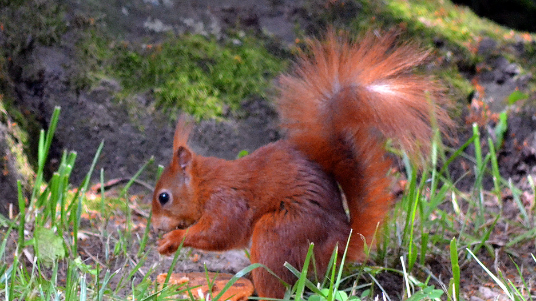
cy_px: 167
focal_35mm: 473
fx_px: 6722
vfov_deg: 2.6
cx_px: 268
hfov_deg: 4.6
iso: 3200
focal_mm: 300
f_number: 5.6
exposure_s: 1/500
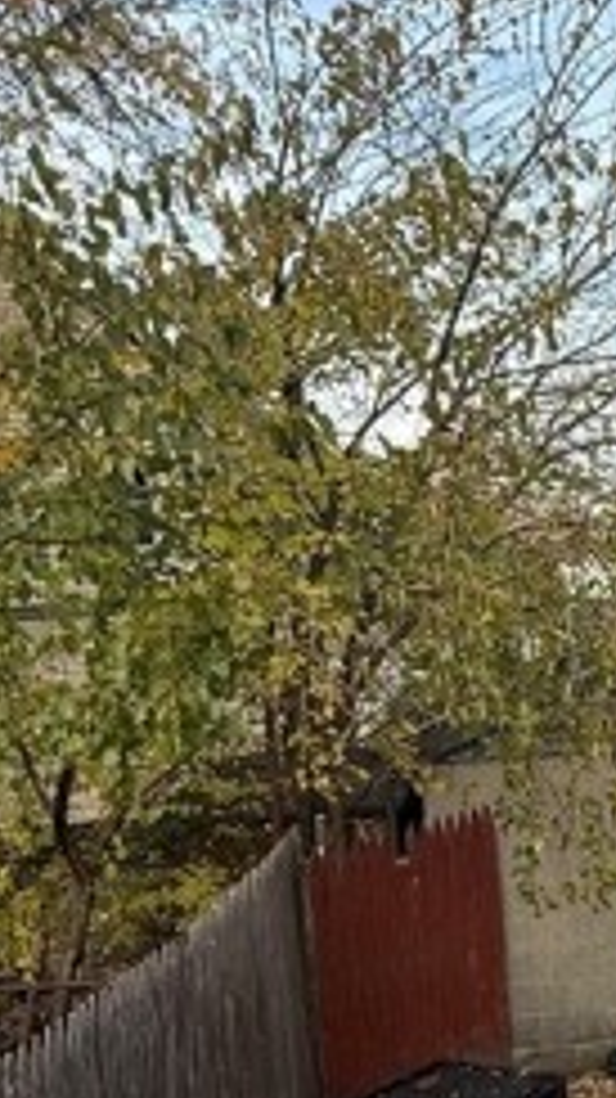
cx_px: 755
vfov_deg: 41.8
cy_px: 810
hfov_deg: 22.7
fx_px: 1396
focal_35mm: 48
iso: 50
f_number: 2.2
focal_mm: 2.22
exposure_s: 1/336
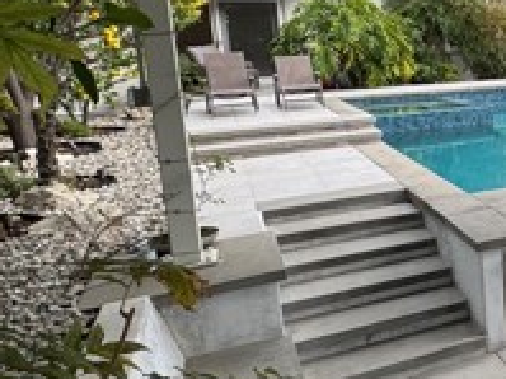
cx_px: 687
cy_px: 127
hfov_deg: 30.9
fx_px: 657
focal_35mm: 45
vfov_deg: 31.9
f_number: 2.2
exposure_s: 1/453
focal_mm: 2.22
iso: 40
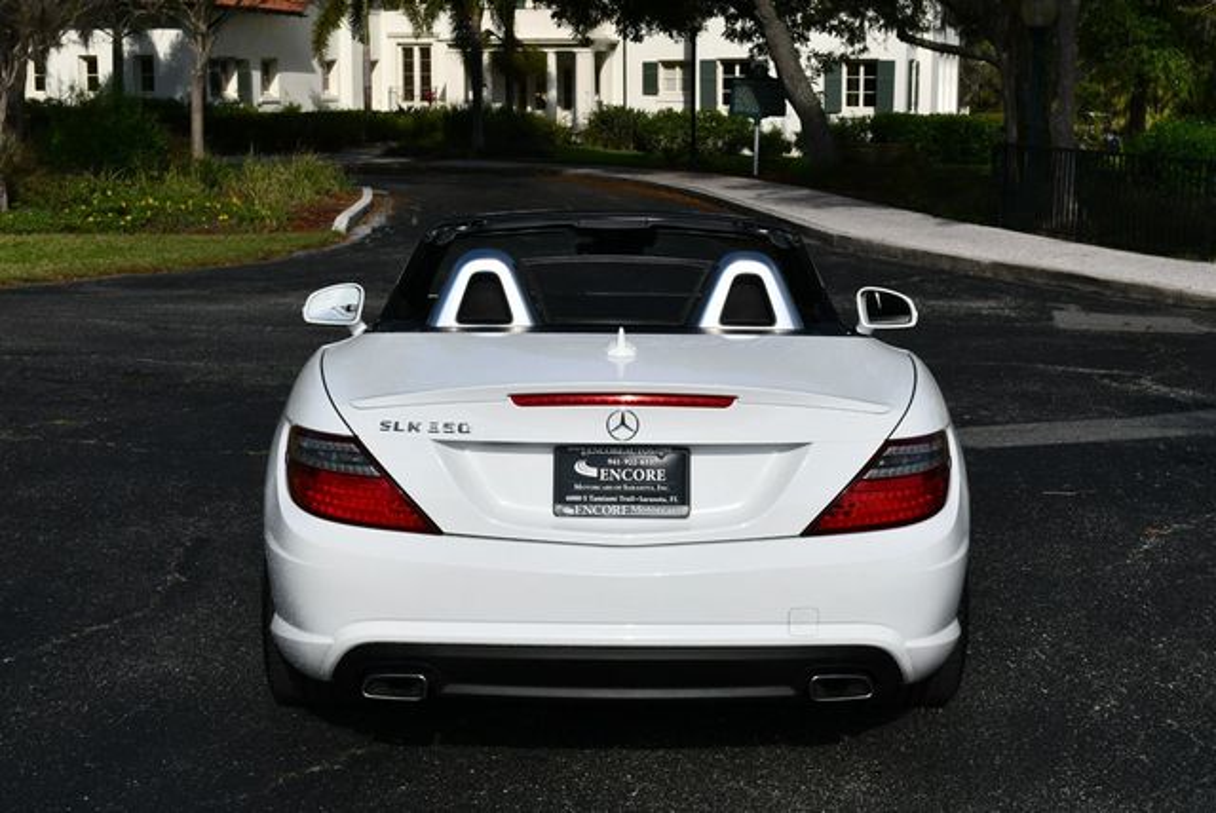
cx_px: 608
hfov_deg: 35.6
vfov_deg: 24.2
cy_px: 406
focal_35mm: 56
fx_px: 1893
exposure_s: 1/400
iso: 100
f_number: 10
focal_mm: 28
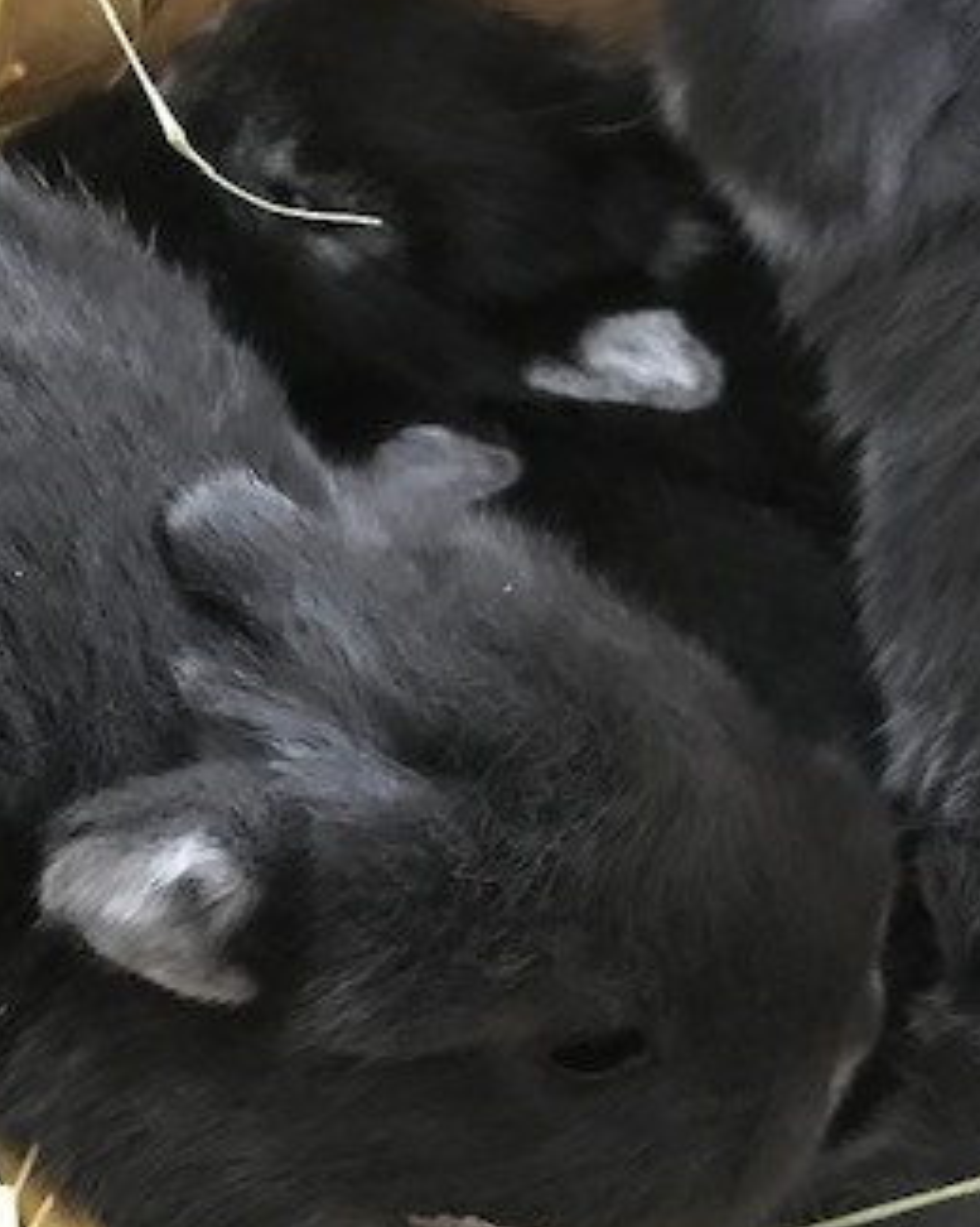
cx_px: 352
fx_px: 1959
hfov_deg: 28.0
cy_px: 477
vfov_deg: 34.6
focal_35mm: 54
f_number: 1.8
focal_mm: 3.99
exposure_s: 1/5
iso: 100
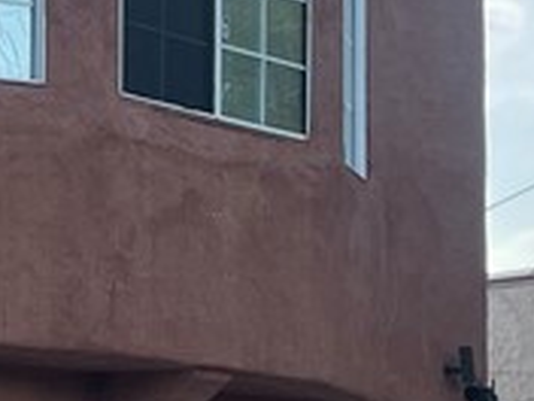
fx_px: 2329
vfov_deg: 9.7
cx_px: -209
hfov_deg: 12.6
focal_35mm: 151
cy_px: 419
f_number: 1.6
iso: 32
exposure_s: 1/219
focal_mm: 4.2
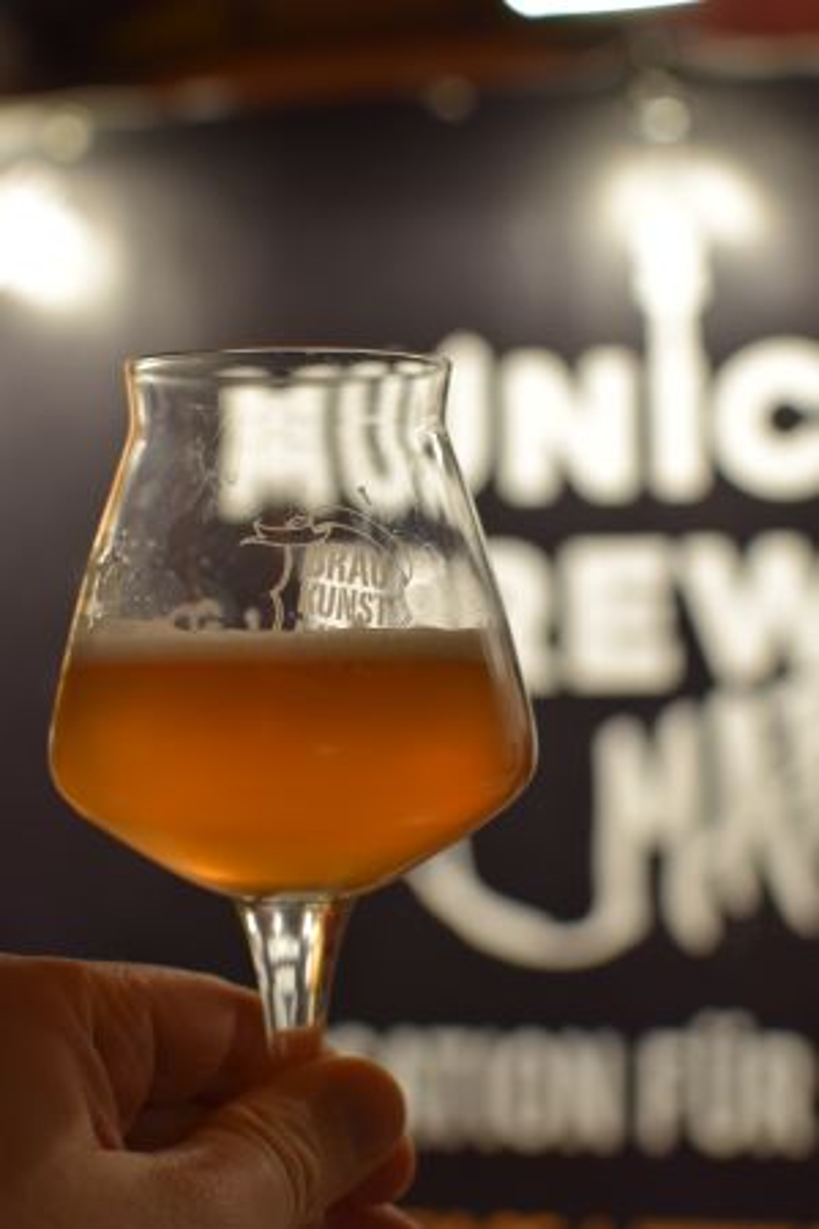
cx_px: 410
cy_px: 614
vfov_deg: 37.9
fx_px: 1791
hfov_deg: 25.8
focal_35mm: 52
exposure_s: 1/60
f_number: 4
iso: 640
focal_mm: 35
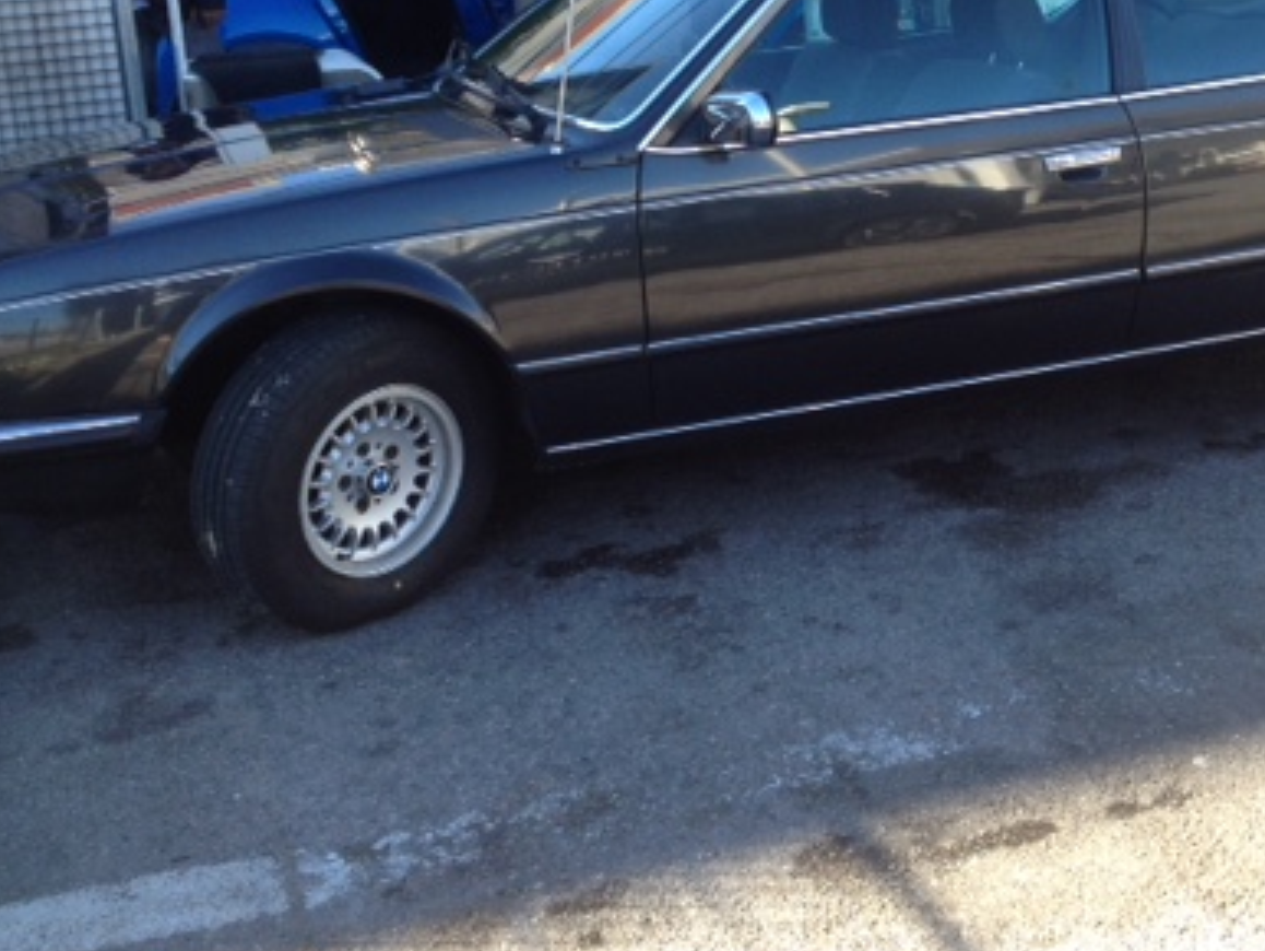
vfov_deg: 25.0
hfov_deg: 33.0
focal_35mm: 58
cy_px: 259
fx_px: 2121
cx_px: 819
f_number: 2.4
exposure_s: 1/213
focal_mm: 4.28
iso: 50
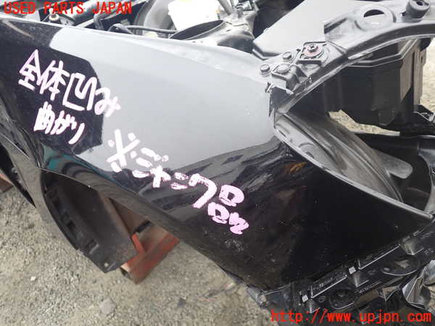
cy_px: 163
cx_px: 218
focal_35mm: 30
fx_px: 377
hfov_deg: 60.0
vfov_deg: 46.8
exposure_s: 1/80
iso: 100
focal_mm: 5.4
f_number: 2.3
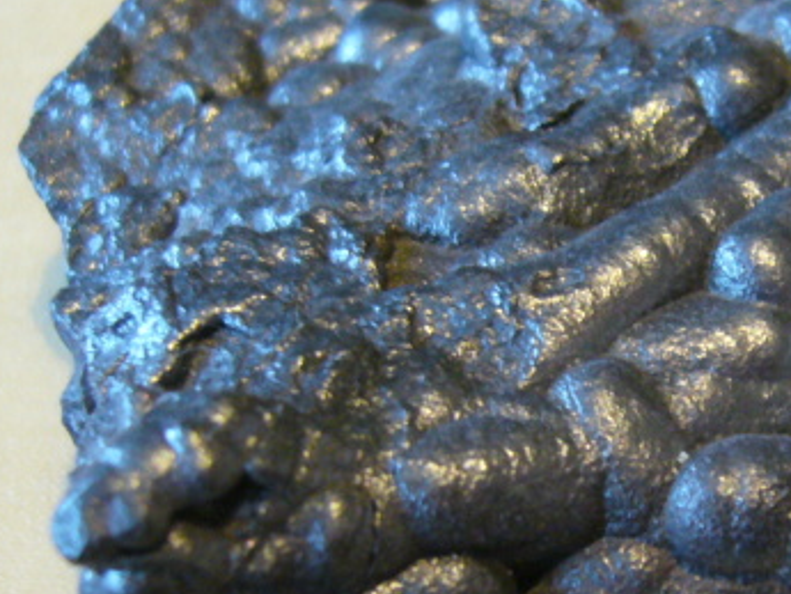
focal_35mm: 76
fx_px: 1737
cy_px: 380
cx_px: 679
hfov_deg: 25.0
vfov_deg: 19.4
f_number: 2.8
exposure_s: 1/4
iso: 200
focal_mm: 5.8
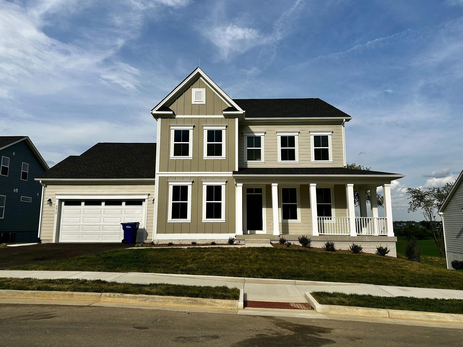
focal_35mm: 24
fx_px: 321
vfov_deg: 56.8
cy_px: 174
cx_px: 232
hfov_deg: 71.6
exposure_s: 1/6211
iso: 80
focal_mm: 6.86
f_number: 1.78
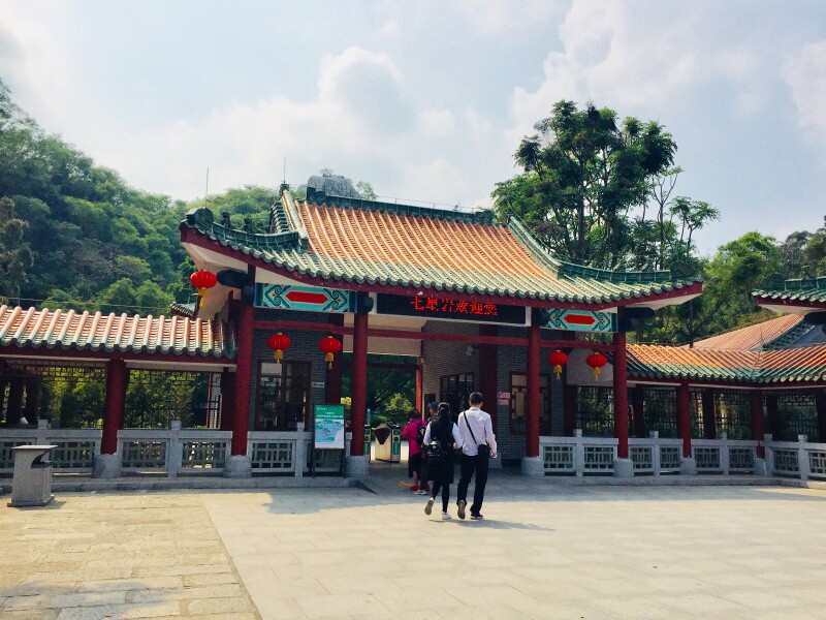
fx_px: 692
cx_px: 413
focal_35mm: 29
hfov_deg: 61.7
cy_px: 310
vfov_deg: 48.2
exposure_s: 1/4950
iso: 32
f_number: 2.2
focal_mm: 4.15
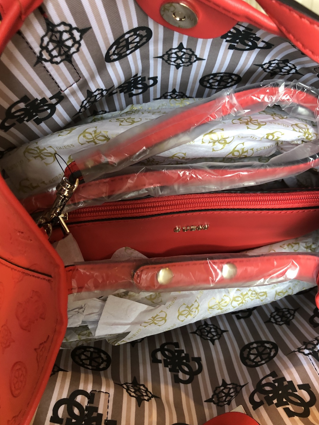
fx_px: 356
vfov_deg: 61.7
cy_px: 215
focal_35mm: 29
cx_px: 160
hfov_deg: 48.2
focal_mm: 3.99
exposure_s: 1/17
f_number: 1.8
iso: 80
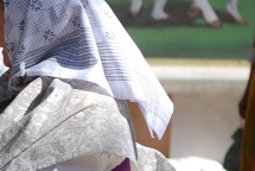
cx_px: -213
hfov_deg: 4.4
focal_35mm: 458
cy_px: 155
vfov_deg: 3.0
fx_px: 3249
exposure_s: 1/500
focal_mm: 82
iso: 160
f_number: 5.6
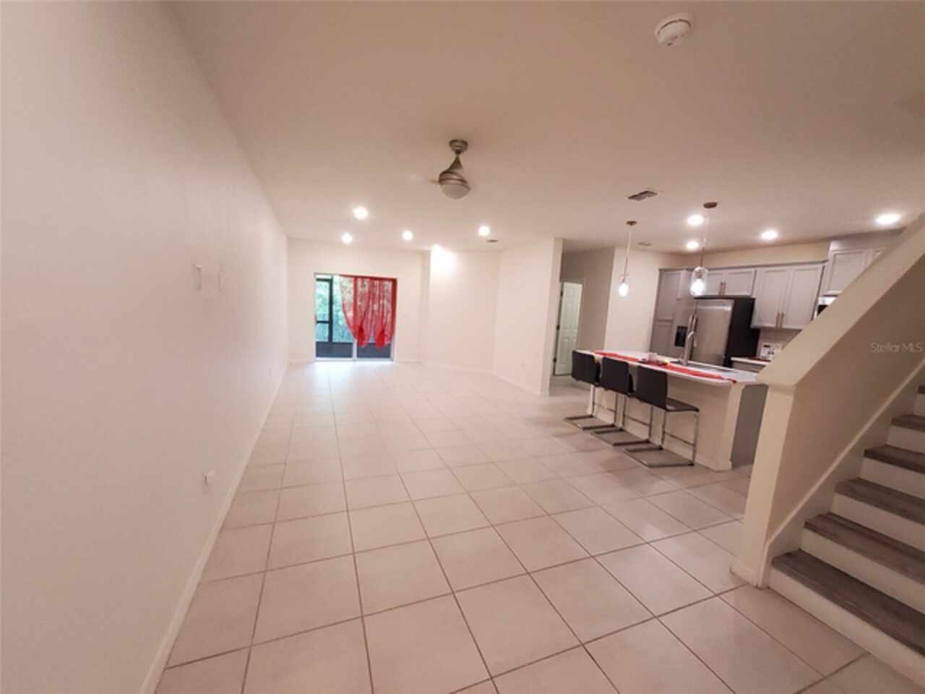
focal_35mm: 13
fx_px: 347
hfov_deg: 106.2
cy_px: 347
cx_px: 462
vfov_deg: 89.9
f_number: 2.2
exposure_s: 1/40
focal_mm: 1.13
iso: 200
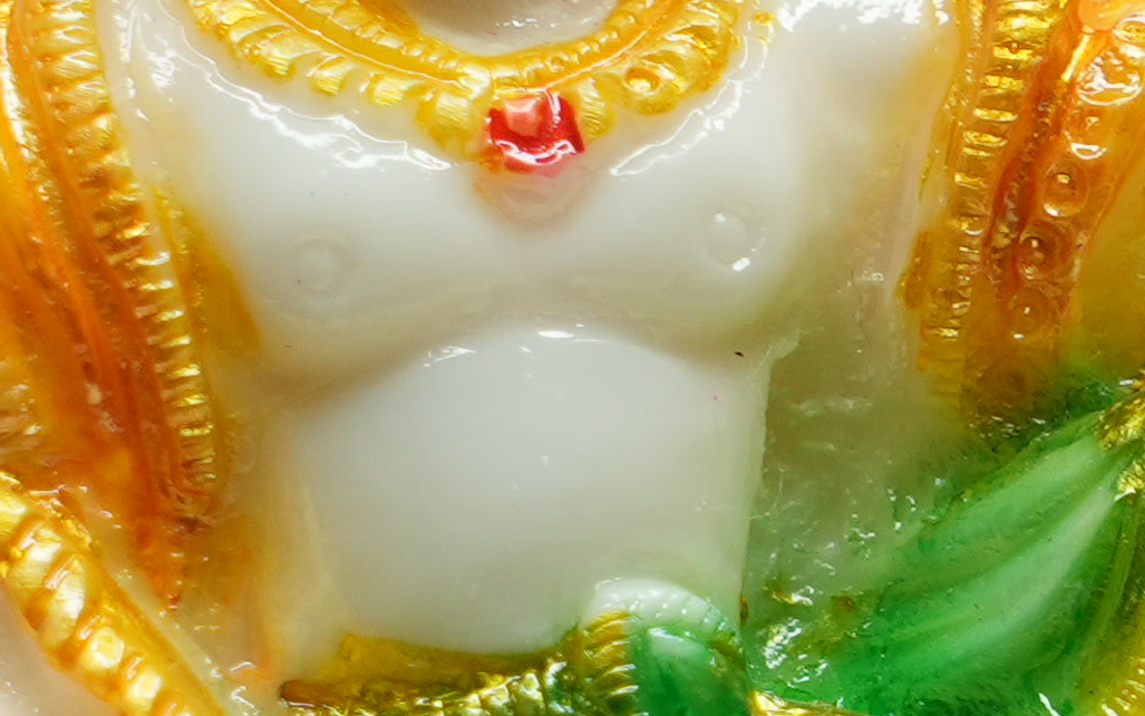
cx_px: 1091
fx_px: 22781
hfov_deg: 2.9
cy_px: 517
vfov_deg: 1.8
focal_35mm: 730
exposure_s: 1/50
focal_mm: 105
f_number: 7.1
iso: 320
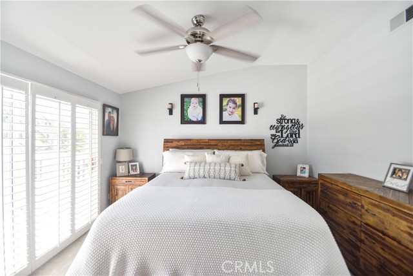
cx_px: 206
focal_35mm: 15
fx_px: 172
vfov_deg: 77.4
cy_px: 138
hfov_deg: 100.4
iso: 200
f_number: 4.5
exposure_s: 1/80
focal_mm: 10
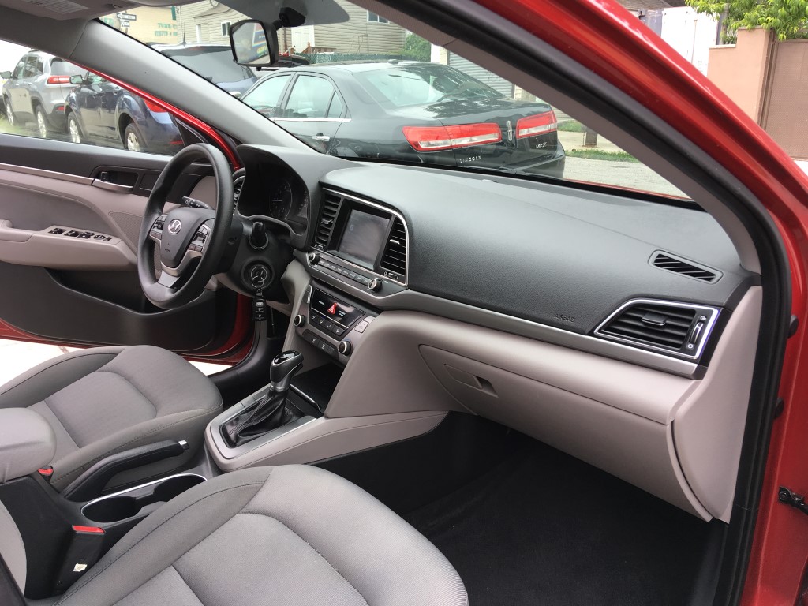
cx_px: 404
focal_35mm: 29
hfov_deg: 61.7
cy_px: 303
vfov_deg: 48.2
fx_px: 677
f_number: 2.2
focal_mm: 4.15
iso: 25
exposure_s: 1/142
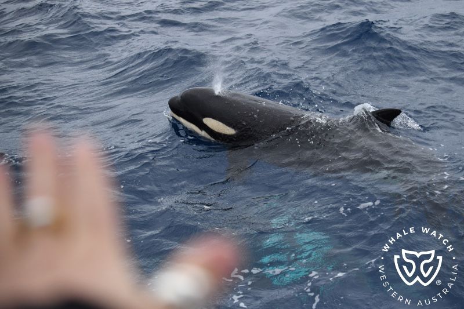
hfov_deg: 33.4
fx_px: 773
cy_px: 154
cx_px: 232
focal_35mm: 60
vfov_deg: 22.6
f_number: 5
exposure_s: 1/8000
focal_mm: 60
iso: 1250
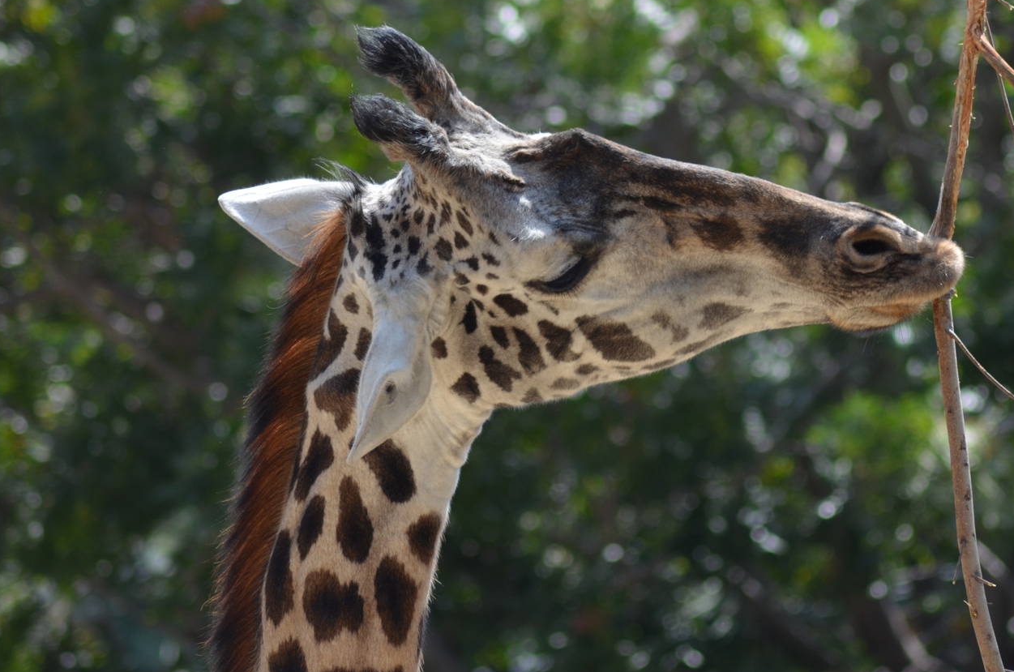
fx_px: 11864
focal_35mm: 422
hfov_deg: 4.9
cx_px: 619
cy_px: 302
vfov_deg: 3.2
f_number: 4.8
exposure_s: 1/1000
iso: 400
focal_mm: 220
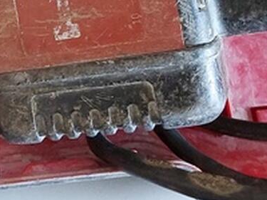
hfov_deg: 20.2
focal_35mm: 96
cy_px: -124
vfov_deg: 14.1
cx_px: 53
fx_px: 740
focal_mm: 5.23
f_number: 1.8
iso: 500
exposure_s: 1/25
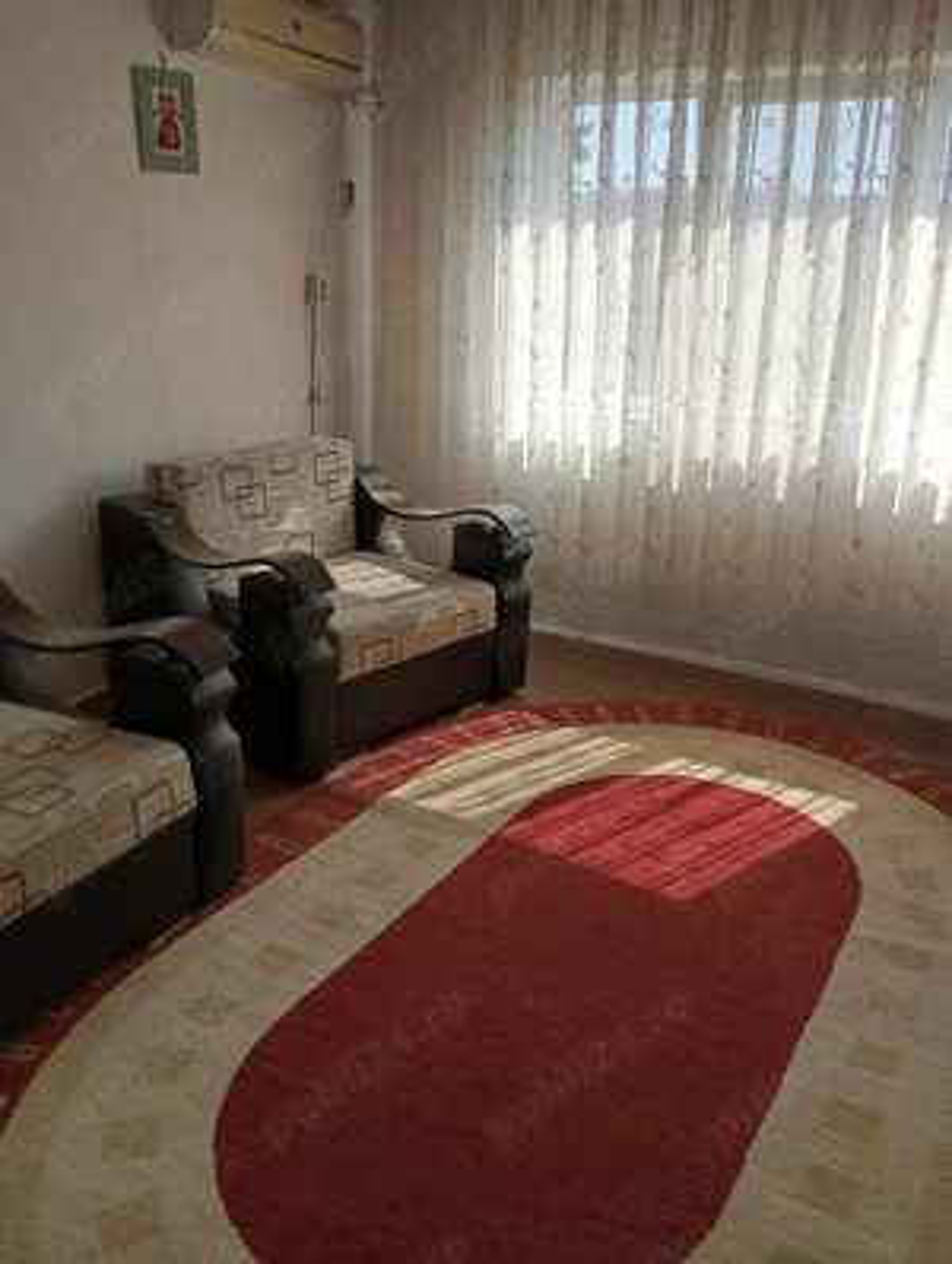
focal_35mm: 28
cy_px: 632
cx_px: 476
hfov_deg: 49.9
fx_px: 1023
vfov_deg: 63.4
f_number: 1.8
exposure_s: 1/126
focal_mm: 4.27
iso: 100
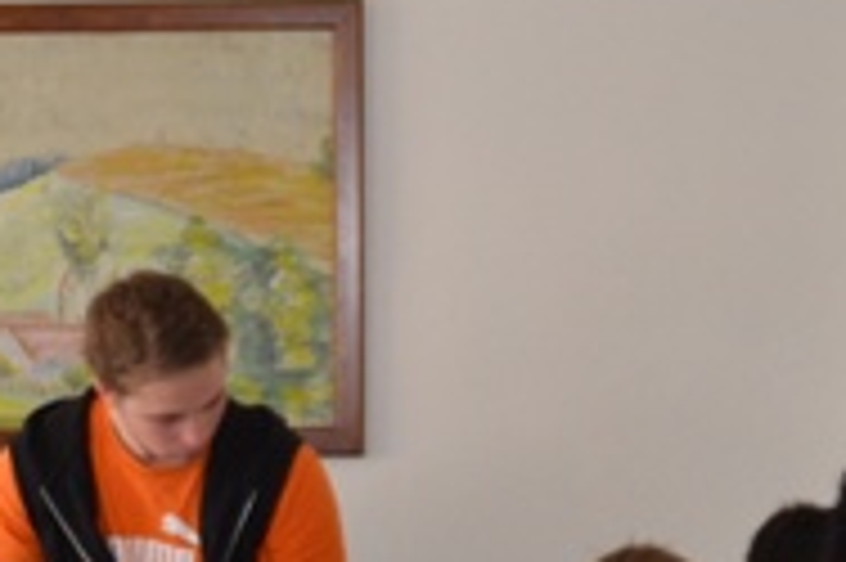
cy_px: 749
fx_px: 3357
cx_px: 130
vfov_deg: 9.4
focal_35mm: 143
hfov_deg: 14.3
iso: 800
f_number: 4
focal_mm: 28
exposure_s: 1/60
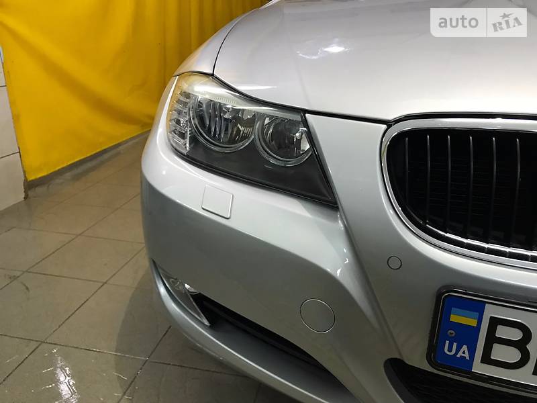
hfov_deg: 63.4
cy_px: 202
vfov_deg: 49.7
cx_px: 268
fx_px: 434
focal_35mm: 28
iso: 50
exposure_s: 1/17
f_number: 1.8
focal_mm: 4
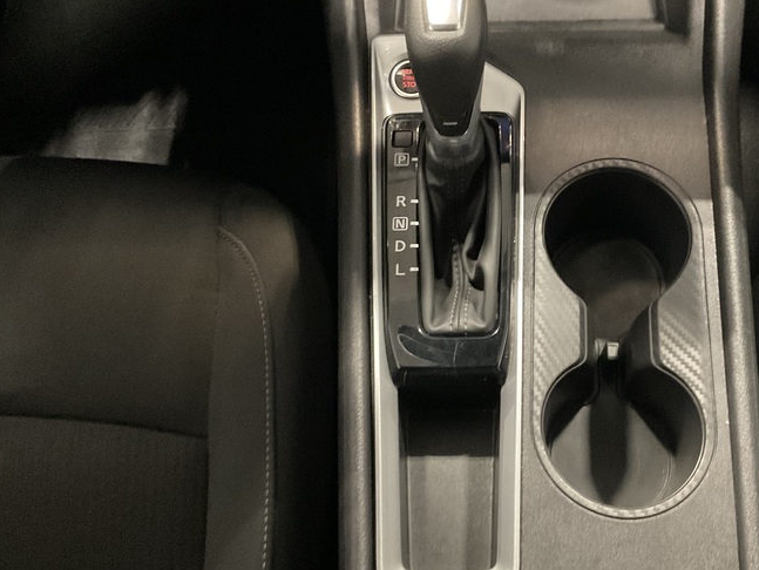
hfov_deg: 43.3
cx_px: 495
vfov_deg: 33.6
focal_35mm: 43
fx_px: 943
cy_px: 271
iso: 500
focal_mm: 3
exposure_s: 1/24
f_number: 1.8
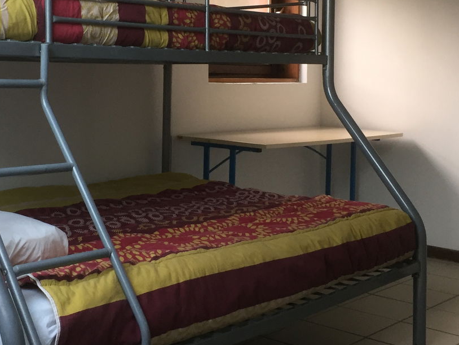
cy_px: 119
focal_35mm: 57
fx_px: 756
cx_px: 163
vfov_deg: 25.6
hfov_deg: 33.5
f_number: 2.2
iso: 100
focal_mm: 4.15
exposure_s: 1/33
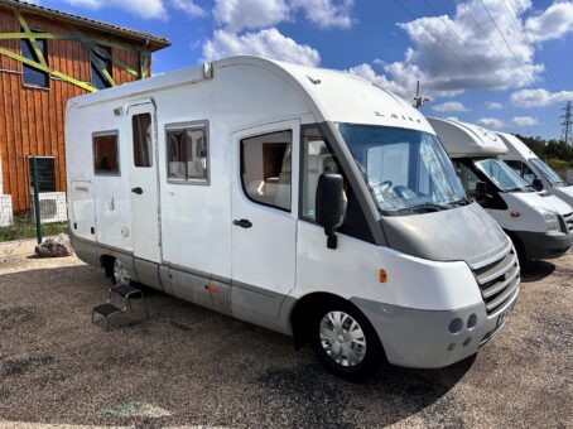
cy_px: 214
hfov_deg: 71.6
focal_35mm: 24
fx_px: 397
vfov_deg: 56.8
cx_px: 286
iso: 80
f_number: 1.78
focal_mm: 6.86
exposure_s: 1/7576
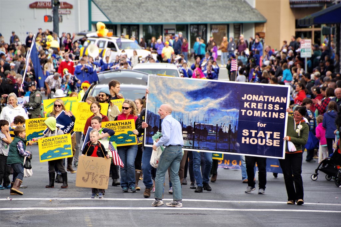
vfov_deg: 4.0
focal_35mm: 345
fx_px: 3268
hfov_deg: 6.0
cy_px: 114
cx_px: 170
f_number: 7.1
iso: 400
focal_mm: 230
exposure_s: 1/250
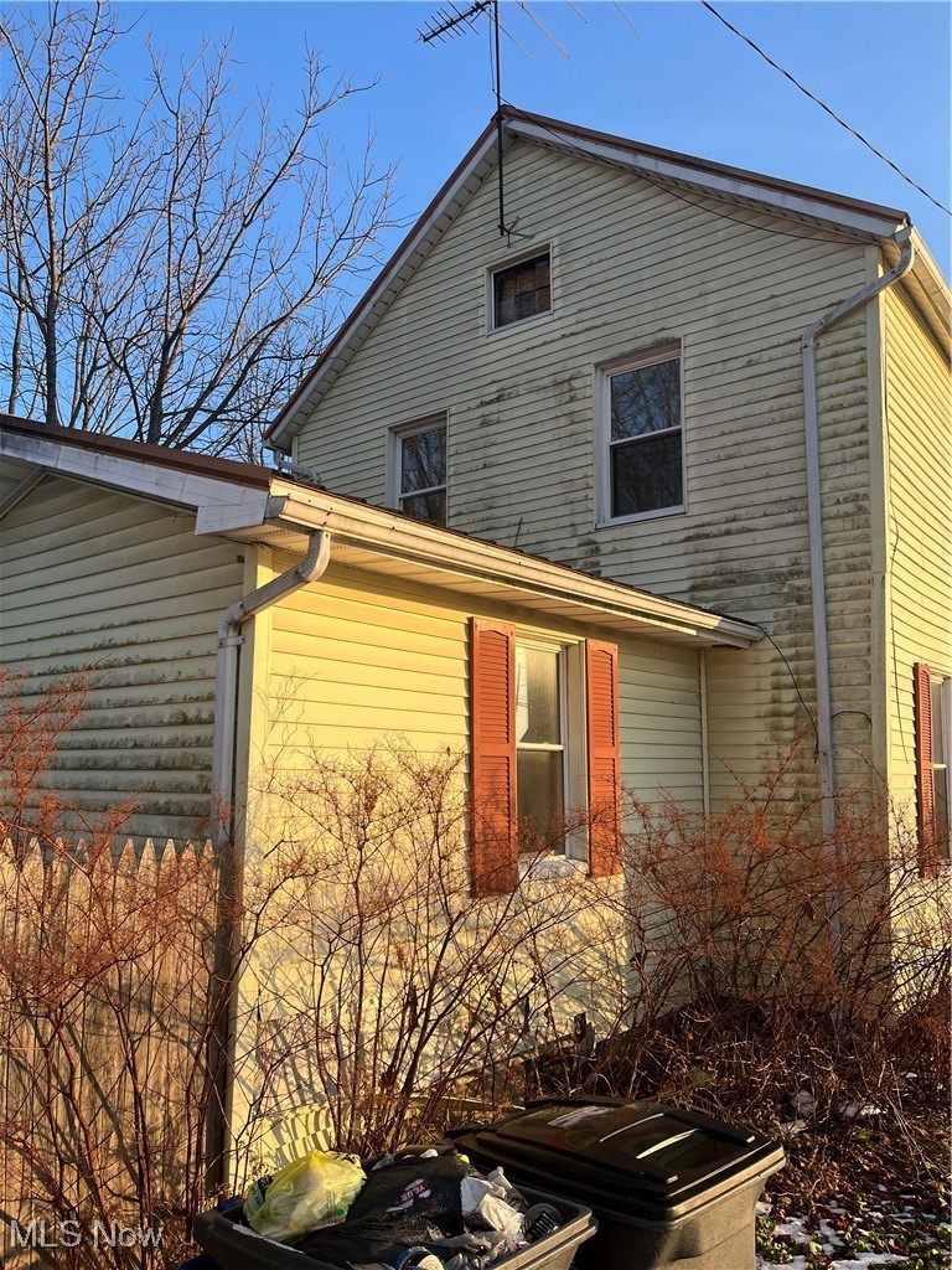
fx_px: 953
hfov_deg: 53.1
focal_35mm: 26
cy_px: 635
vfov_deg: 67.3
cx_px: 476
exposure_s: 1/1018
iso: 50
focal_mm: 5.1
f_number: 1.6
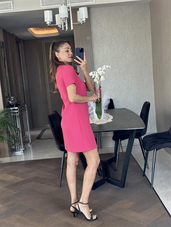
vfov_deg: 39.6
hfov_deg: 30.3
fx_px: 316
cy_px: 114
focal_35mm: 48
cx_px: 86
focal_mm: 6.86
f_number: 1.78
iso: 125
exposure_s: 1/62
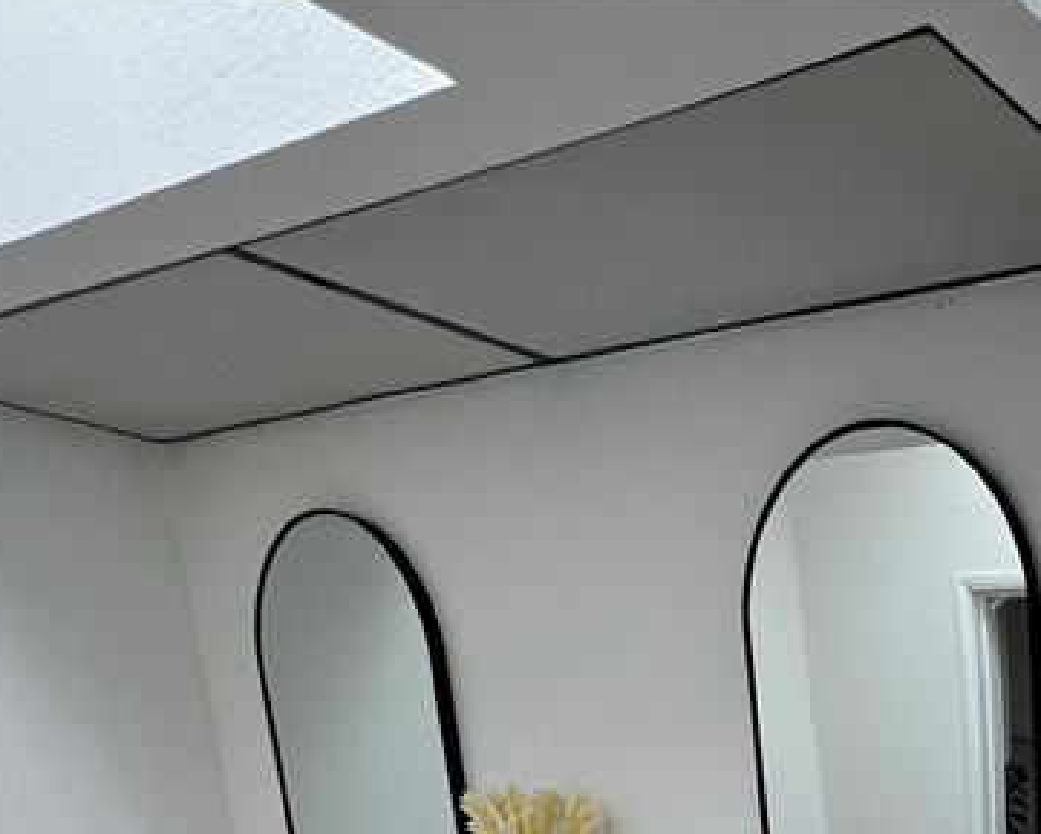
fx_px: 1109
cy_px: 1094
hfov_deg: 35.3
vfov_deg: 31.4
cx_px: 1341
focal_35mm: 36
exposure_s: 1/120
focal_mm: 1.57
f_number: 1.8
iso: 64
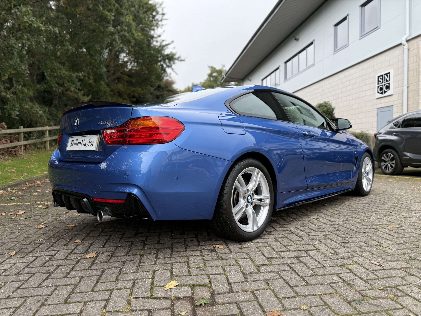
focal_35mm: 24
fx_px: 292
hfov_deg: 71.6
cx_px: 210
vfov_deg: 56.8
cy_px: 158
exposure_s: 1/920
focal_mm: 6.76
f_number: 1.78
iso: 100
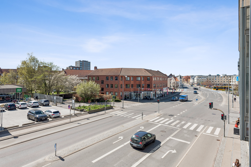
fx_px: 146
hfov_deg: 81.2
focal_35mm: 21
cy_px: 84
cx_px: 126
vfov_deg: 59.5
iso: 100
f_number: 13
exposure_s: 1/125
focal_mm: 21
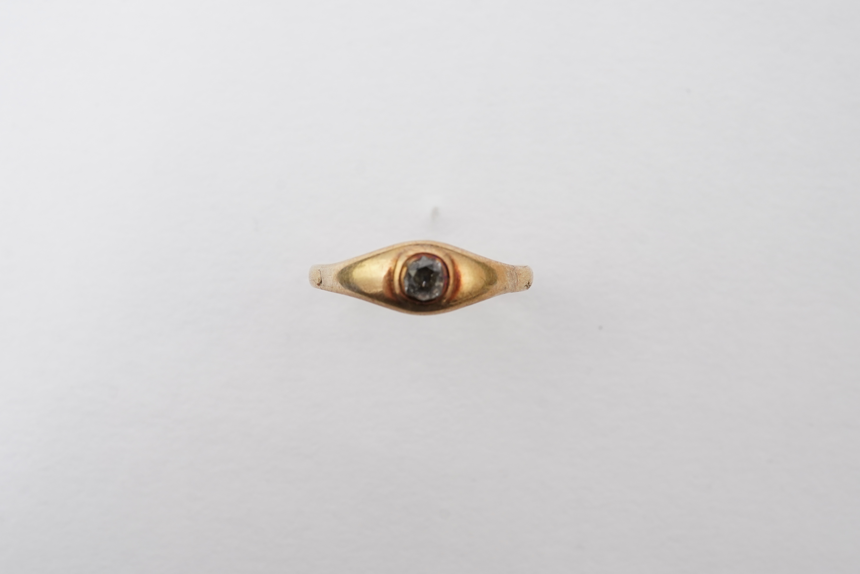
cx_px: 430
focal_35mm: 45
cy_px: 287
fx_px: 1075
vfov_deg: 29.9
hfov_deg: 43.6
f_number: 16
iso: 500
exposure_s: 1/100
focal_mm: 30
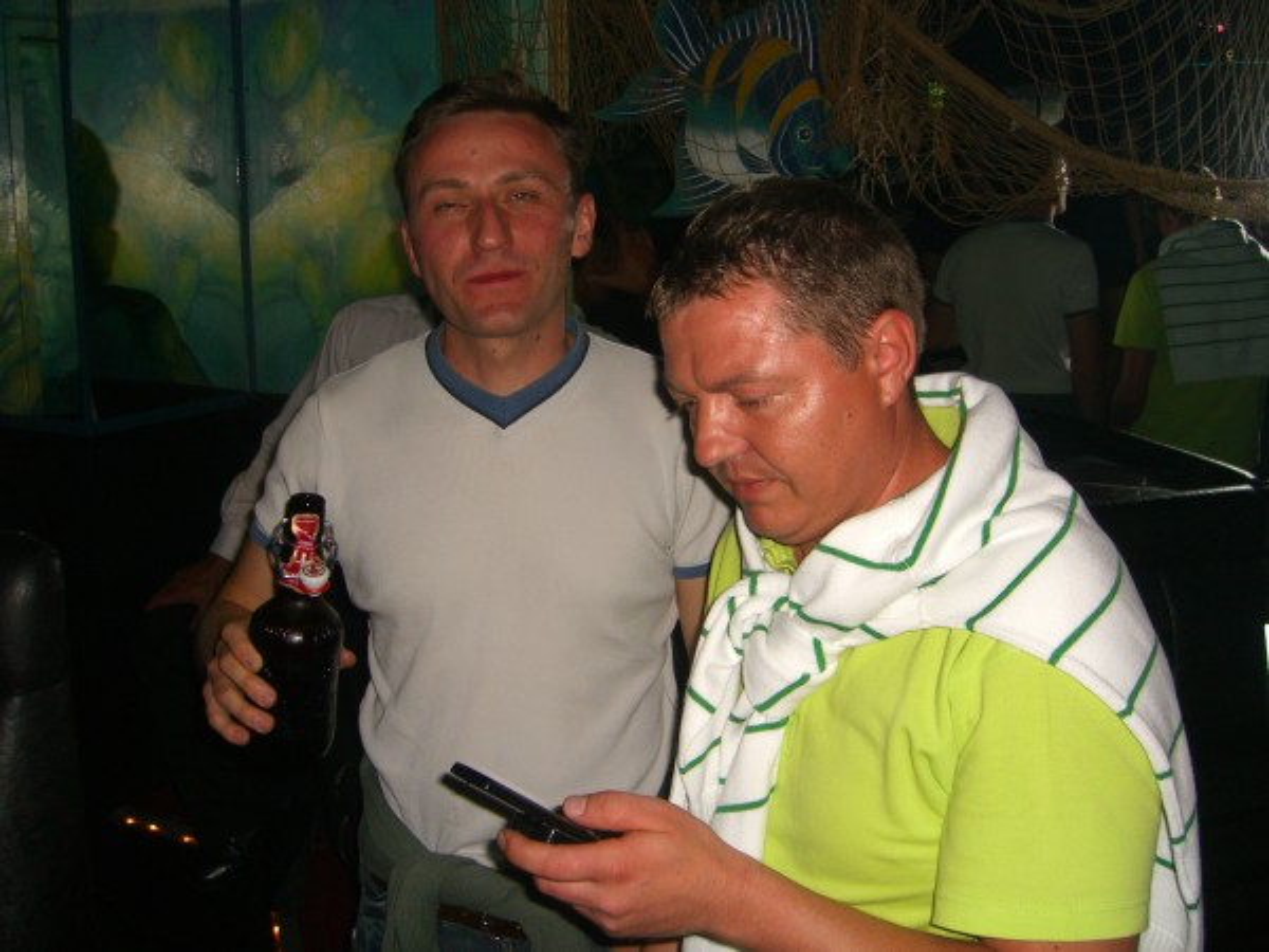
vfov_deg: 37.7
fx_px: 1393
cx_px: 634
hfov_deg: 49.0
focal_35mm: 38
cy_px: 476
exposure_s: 1/60
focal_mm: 7.9
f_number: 2.8
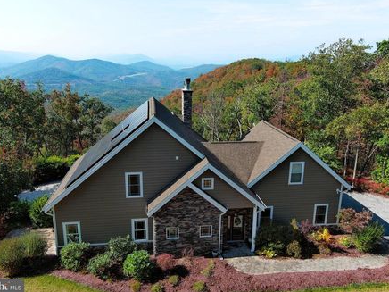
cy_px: 146
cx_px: 199
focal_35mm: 32
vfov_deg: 44.2
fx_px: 360
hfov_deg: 56.8
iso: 100
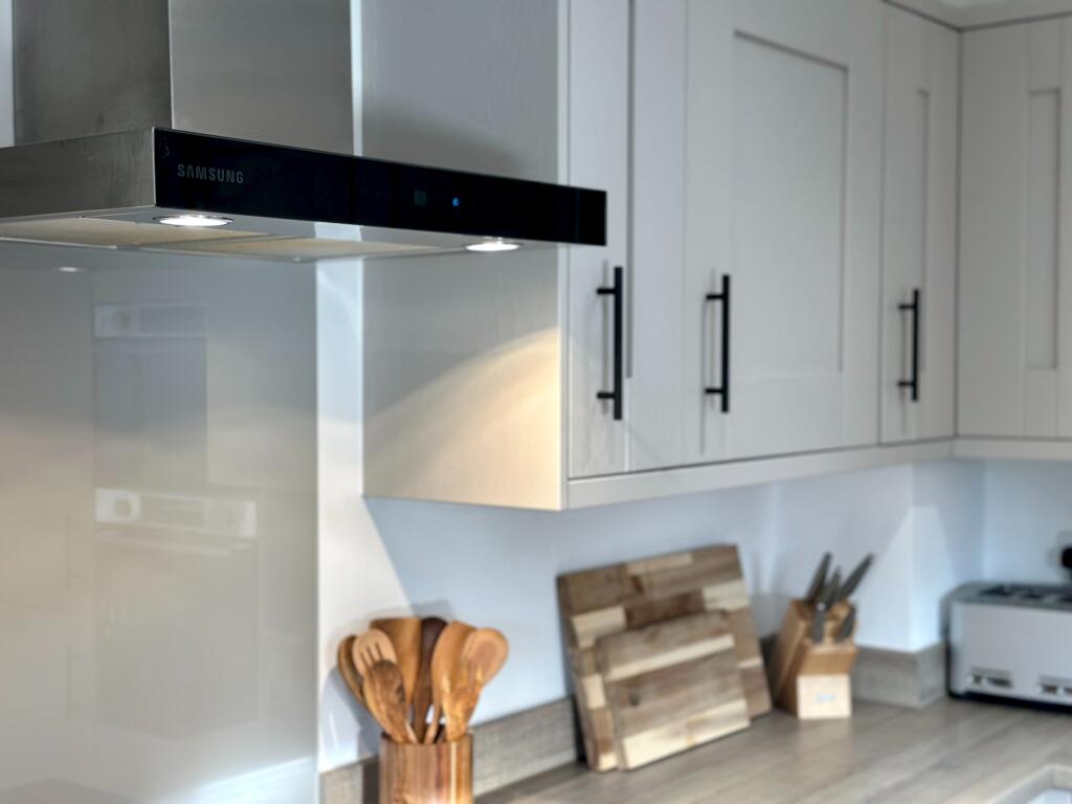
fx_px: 1486
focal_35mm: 48
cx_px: 536
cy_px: 402
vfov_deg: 30.3
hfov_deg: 39.7
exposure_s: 1/50
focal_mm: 6.86
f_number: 1.78
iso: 160
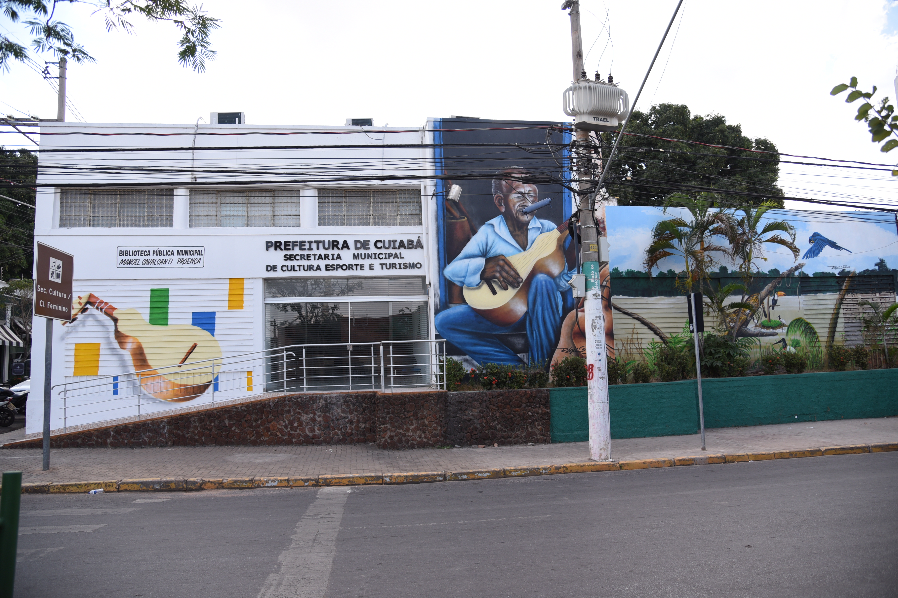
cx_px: 449
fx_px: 599
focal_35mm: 24
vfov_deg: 53.1
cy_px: 299
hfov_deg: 73.7
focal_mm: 24
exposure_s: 1/500
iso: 250
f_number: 4
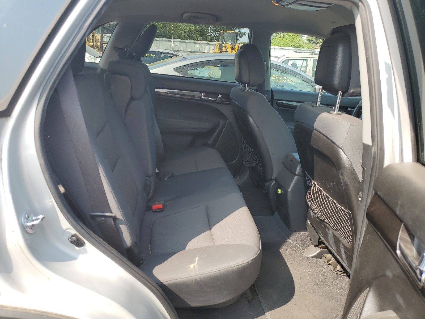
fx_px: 319
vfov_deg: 53.1
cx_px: 212
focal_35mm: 26
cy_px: 160
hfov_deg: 67.3
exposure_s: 1/556
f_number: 1.5
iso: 50
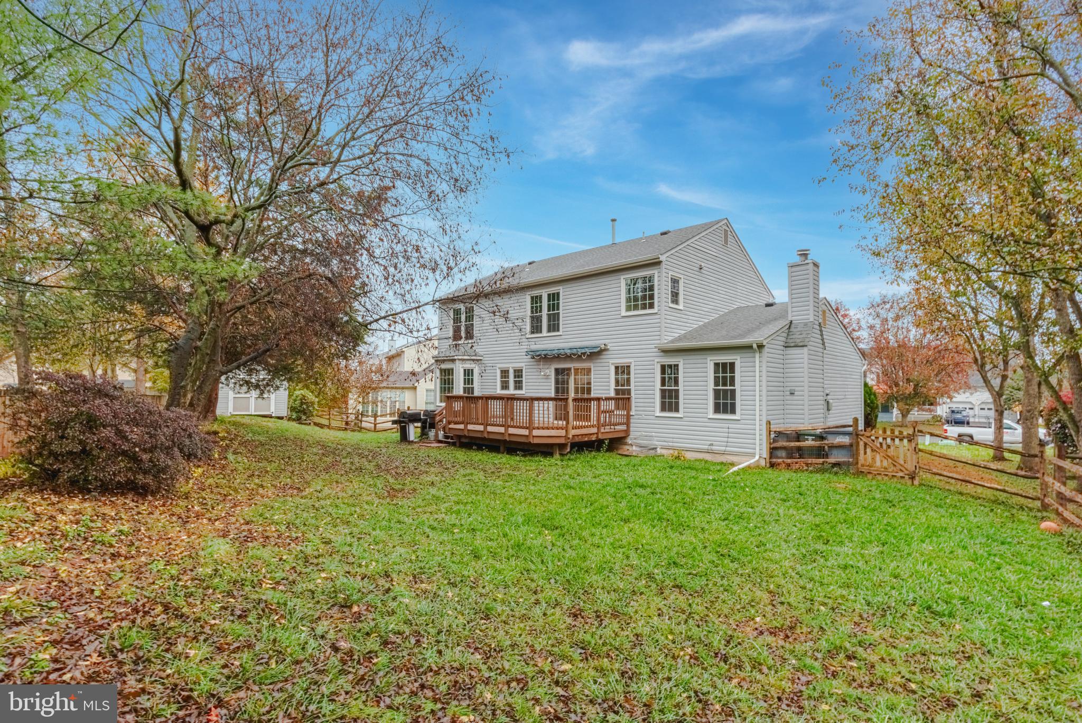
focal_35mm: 17
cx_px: 541
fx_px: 511
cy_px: 362
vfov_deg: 70.5
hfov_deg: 93.3
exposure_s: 1/4000
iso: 640
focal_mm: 17
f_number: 18
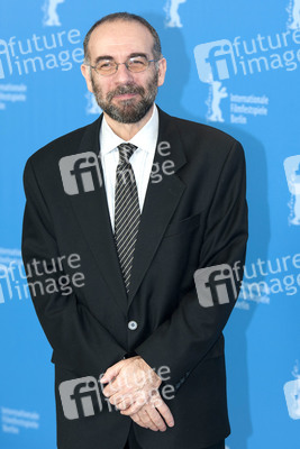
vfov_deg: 17.1
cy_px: 224
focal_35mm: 120
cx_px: 150
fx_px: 1499
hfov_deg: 11.4
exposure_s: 1/160
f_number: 4.5
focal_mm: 120
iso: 1000
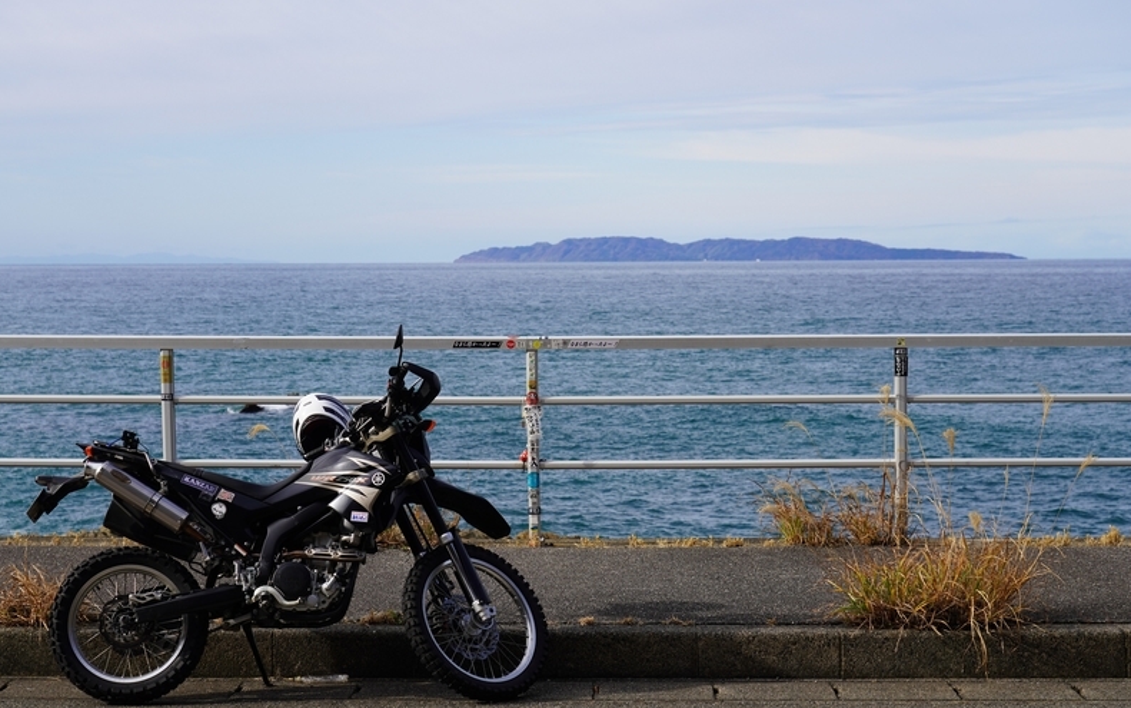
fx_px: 2066
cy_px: 373
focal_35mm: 67
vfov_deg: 19.4
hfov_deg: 30.6
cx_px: 565
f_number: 7.1
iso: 100
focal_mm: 65
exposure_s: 1/250
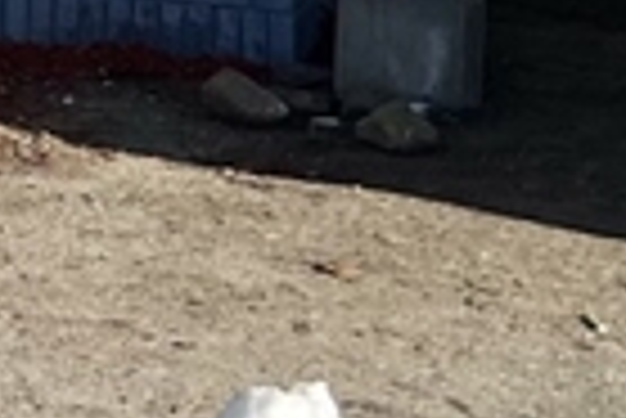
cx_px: -1225
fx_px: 3464
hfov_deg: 8.6
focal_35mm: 199
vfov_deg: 6.3
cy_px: -836
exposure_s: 1/3968
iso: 50
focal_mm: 5.7
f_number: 1.5
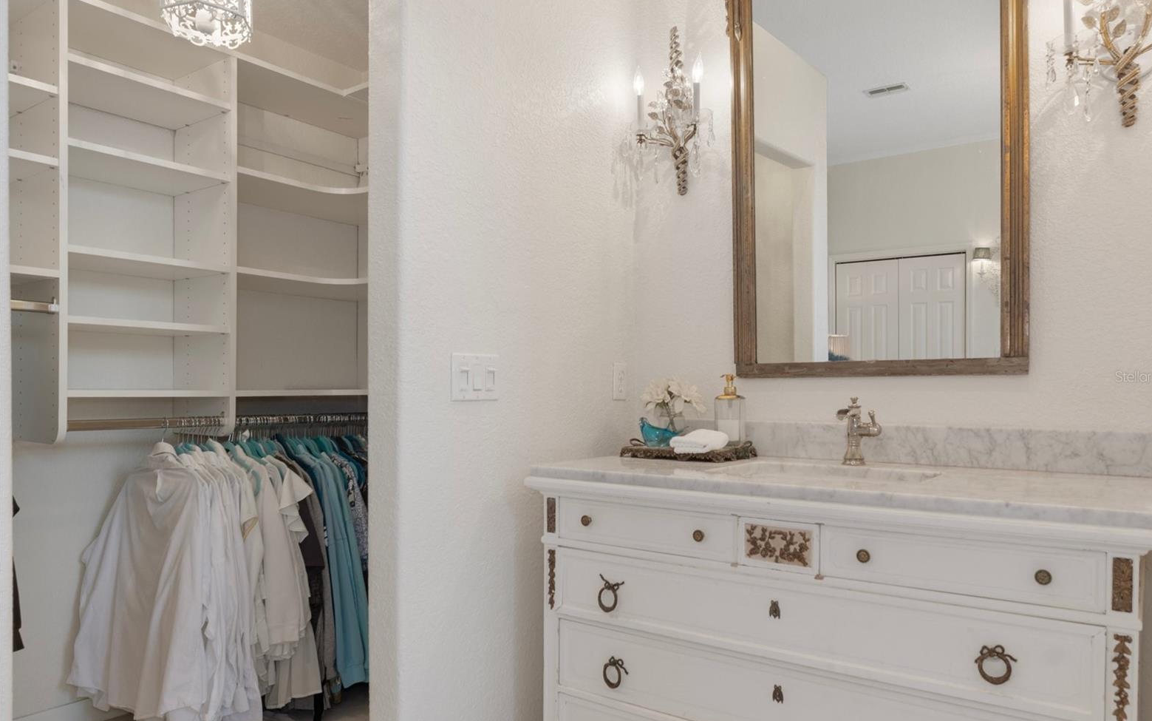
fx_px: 739
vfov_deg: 52.0
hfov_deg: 75.9
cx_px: 590
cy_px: 376
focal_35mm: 24
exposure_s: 1/2
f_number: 8
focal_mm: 15
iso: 250
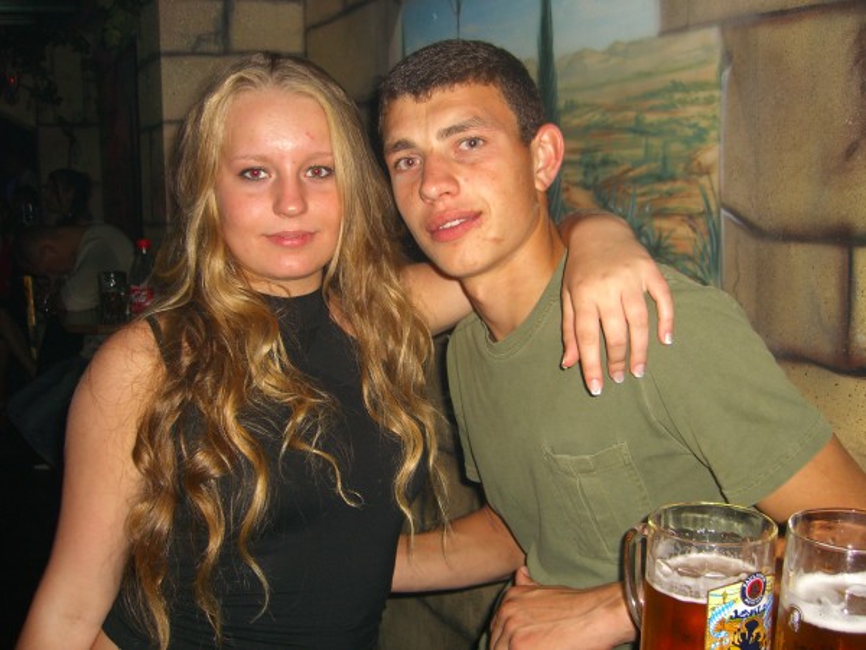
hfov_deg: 49.0
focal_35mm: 38
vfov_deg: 37.7
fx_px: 951
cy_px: 325
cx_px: 433
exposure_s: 1/60
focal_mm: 7.9
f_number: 2.8
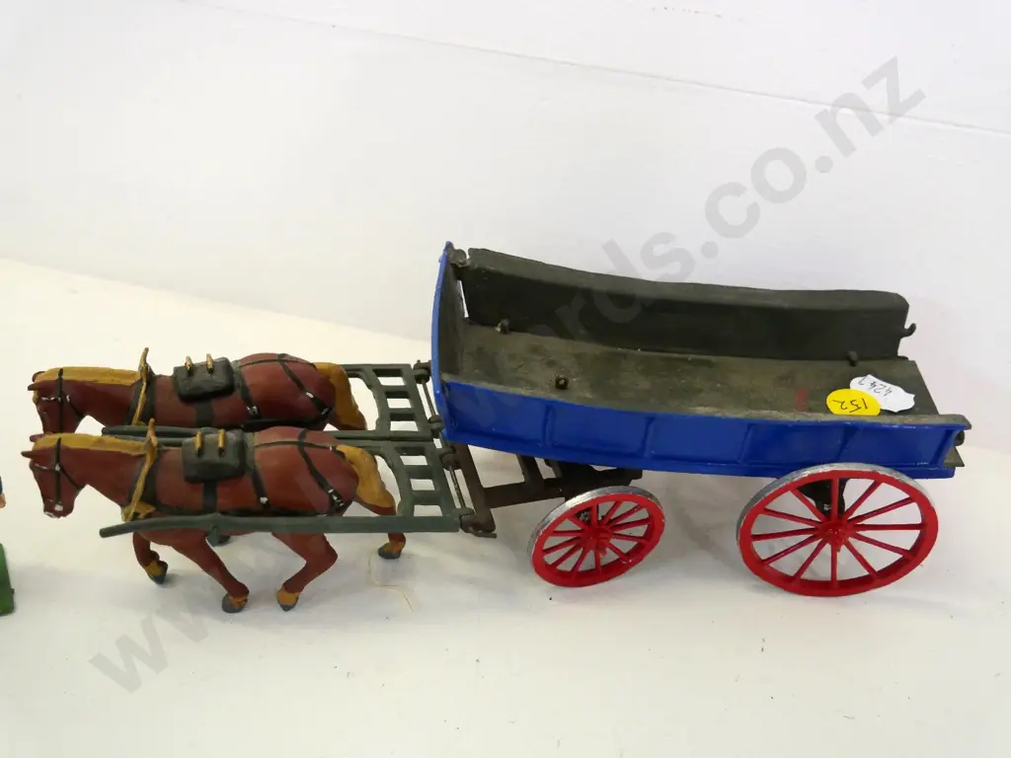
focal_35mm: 36
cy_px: 379
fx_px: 1051
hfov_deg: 51.4
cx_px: 506
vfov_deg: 39.7
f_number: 4
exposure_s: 1/320
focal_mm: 18
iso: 3200
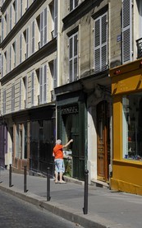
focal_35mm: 54
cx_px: 66
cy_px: 114
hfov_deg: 24.0
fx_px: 335
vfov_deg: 37.5
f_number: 18
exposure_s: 1/160
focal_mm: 35
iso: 200
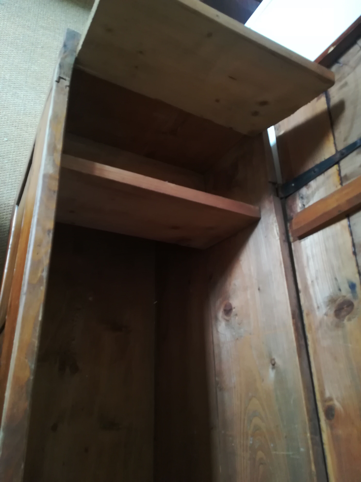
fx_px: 362
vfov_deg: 67.3
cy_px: 241
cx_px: 180
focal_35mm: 26
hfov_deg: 53.1
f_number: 2.2
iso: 400
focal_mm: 3.83
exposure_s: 1/25
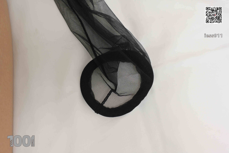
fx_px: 223
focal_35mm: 35
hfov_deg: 54.4
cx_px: 114
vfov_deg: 37.9
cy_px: 76
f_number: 3.5
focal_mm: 35
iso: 800
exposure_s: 1/200
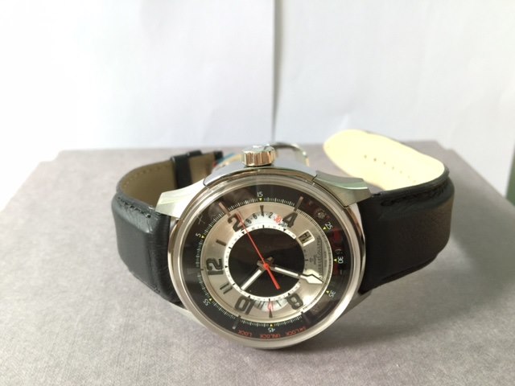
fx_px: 431
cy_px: 193
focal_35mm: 29
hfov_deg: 61.7
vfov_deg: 48.2
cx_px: 258
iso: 100
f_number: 2.2
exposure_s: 1/10
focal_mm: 4.15
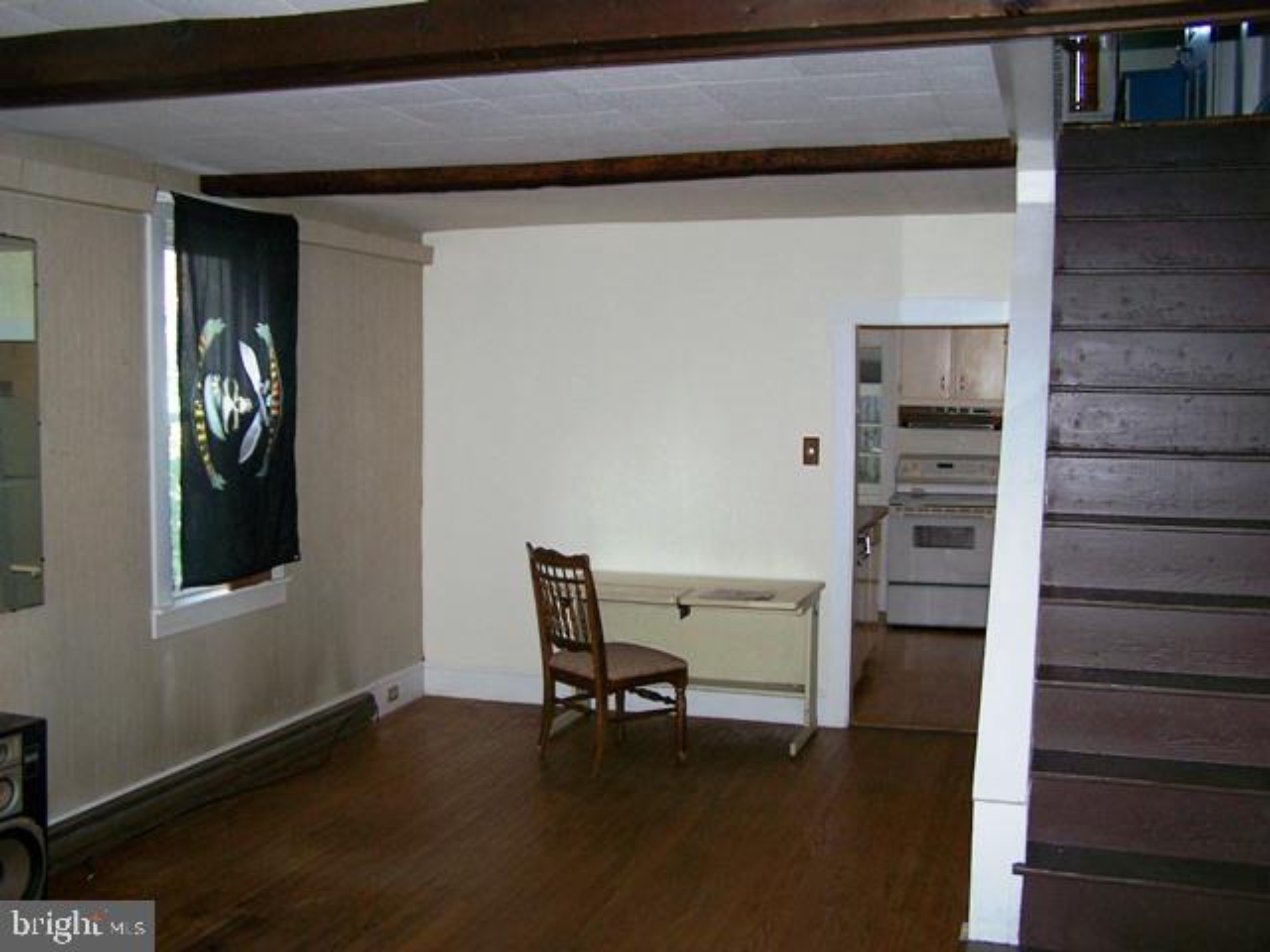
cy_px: 476
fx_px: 1394
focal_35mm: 38
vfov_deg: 37.7
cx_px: 635
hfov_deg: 49.0
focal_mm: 6.3
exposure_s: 1/60
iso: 160
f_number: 2.8
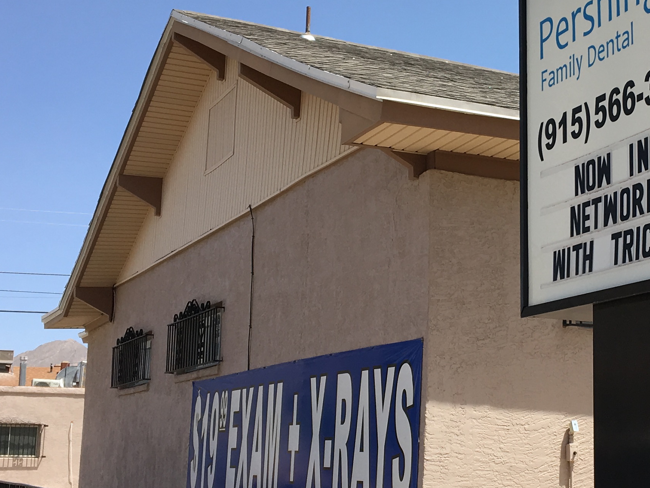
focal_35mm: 69
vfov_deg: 21.3
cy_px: 240
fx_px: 1296
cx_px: 512
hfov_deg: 27.6
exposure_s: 1/1374
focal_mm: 4.15
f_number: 2.2
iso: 25
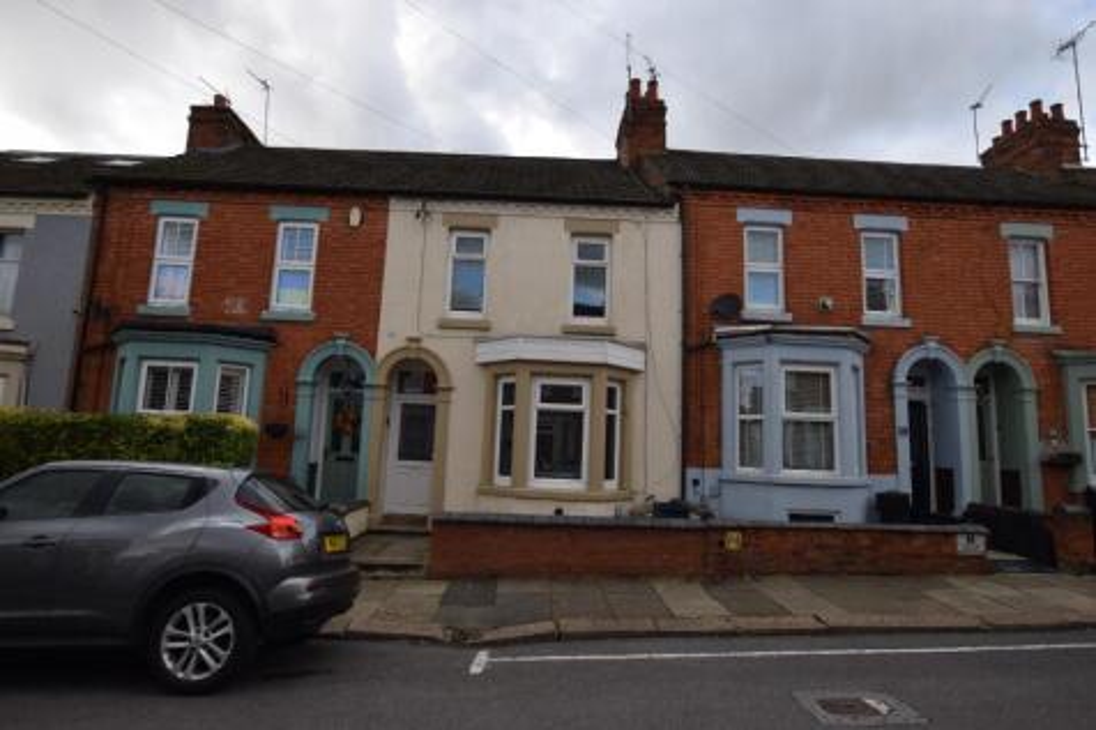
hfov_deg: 85.4
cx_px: 548
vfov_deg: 63.2
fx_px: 593
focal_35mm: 20
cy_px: 365
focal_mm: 13
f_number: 8
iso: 220
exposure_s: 1/250
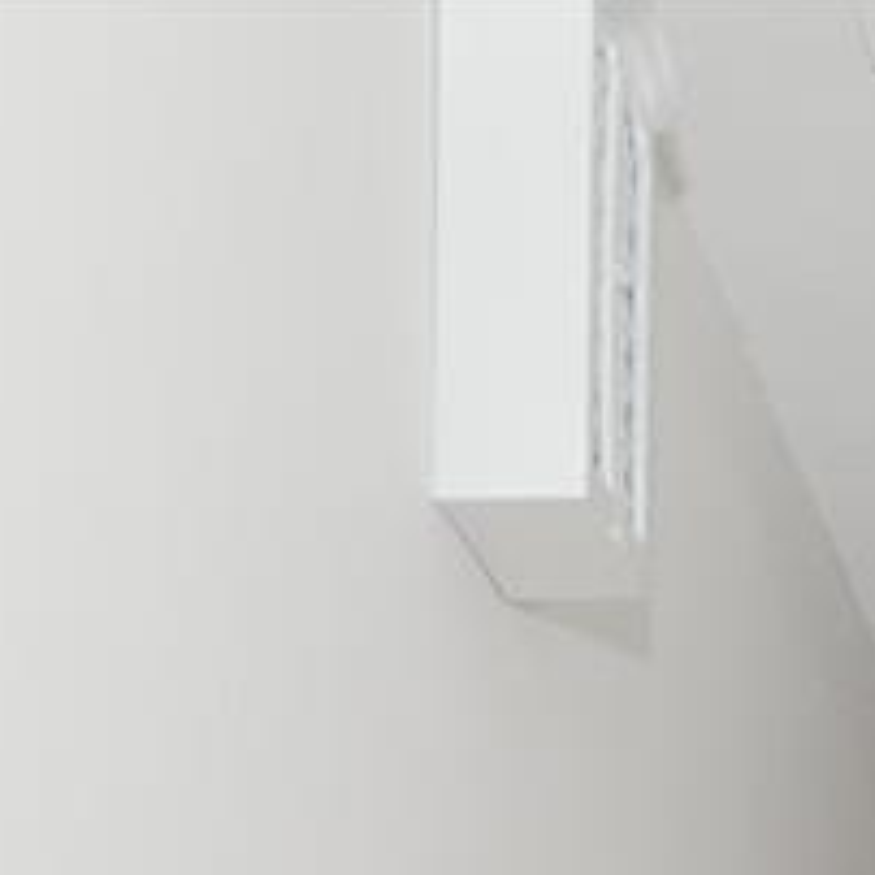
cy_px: 2296
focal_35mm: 182
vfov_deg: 8.5
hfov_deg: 9.3
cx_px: 1390
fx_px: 5205
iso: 800
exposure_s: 1/125
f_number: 7.1
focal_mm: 18
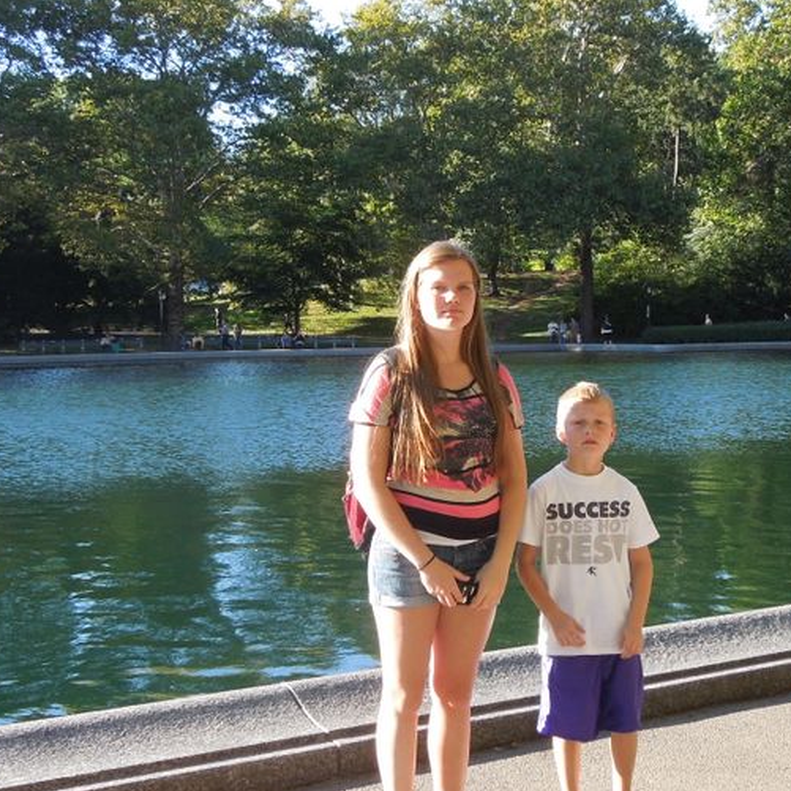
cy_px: 401
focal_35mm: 56
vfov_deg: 30.6
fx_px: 1448
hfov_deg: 30.5
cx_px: 485
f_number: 3.6
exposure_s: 1/160
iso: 100
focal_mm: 5.6
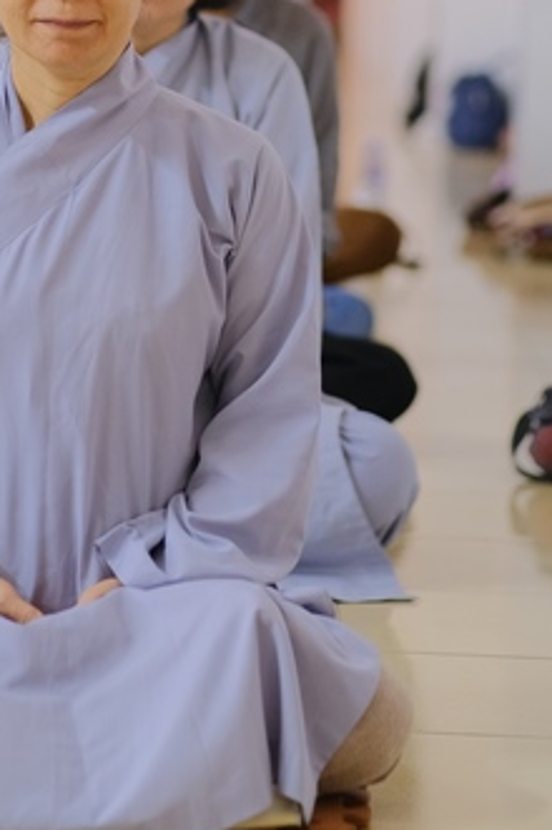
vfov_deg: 12.4
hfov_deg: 8.3
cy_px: 63
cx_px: 164
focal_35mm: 165
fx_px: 3803
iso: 1600
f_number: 1.8
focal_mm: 56
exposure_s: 1/100
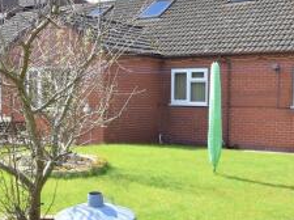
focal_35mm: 55
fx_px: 466
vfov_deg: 26.4
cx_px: 127
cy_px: 138
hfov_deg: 34.9
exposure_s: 1/250
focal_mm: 18
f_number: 8
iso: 100
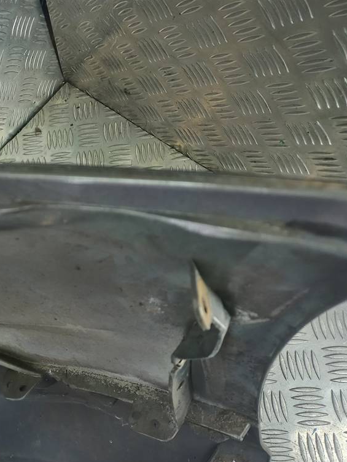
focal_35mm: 34
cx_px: 40
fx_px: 454
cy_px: 234
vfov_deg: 53.9
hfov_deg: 39.1
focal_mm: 4.6
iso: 64
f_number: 1.8
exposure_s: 1/50
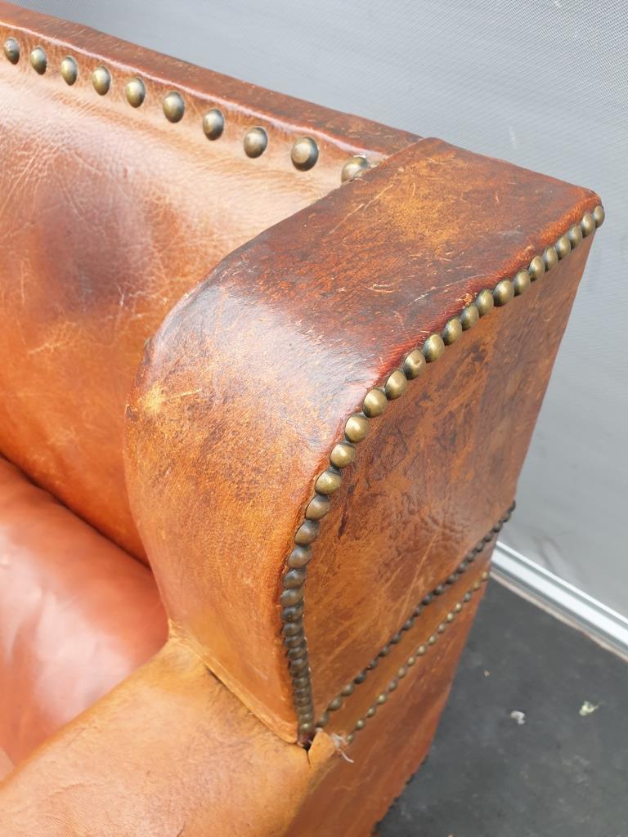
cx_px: 314
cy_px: 418
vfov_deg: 67.3
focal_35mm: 26
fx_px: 629
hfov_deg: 53.1
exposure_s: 1/50
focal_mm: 4.3
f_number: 2.4
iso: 160
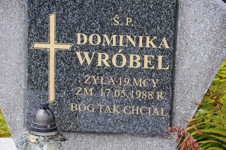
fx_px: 1270
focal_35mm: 202
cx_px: 113
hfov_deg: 10.2
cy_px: 75
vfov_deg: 6.8
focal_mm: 135
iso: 320
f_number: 7.1
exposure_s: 1/100
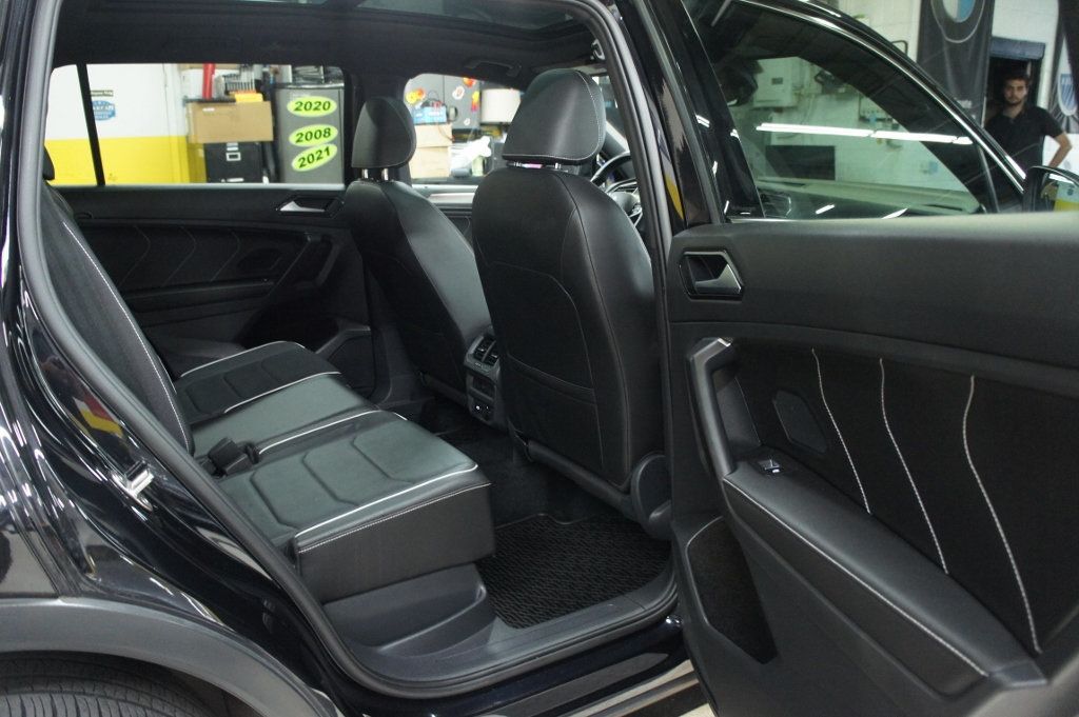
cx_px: 540
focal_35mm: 27
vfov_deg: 47.9
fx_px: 809
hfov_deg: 67.4
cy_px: 358
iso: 1600
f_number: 3.5
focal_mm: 18
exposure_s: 1/20
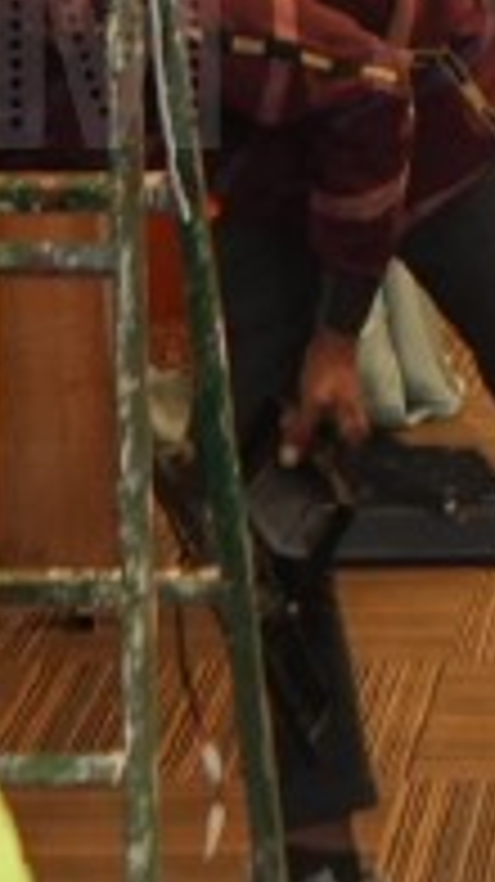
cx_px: 1026
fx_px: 5750
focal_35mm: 246
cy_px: -1332
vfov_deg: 8.0
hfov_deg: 4.8
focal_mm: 24
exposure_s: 1/125
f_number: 5
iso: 800
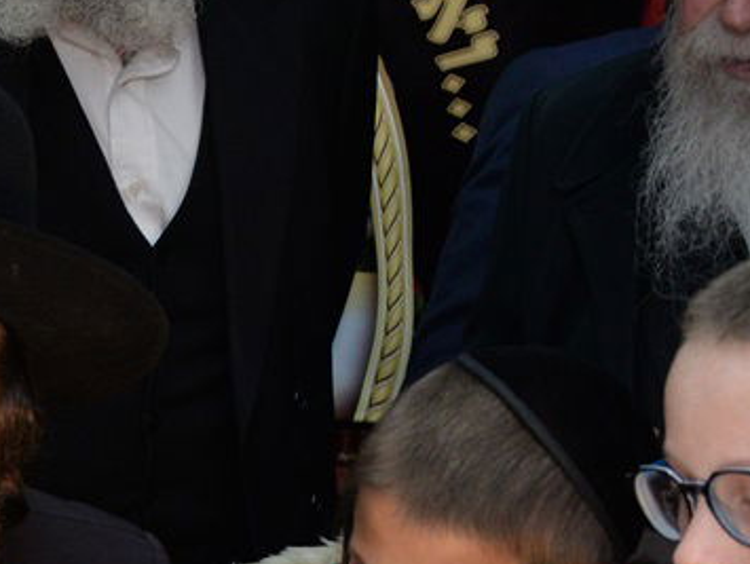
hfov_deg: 17.4
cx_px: -484
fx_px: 2104
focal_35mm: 97
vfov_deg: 14.9
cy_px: 619
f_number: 6.3
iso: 1600
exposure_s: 1/60
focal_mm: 28
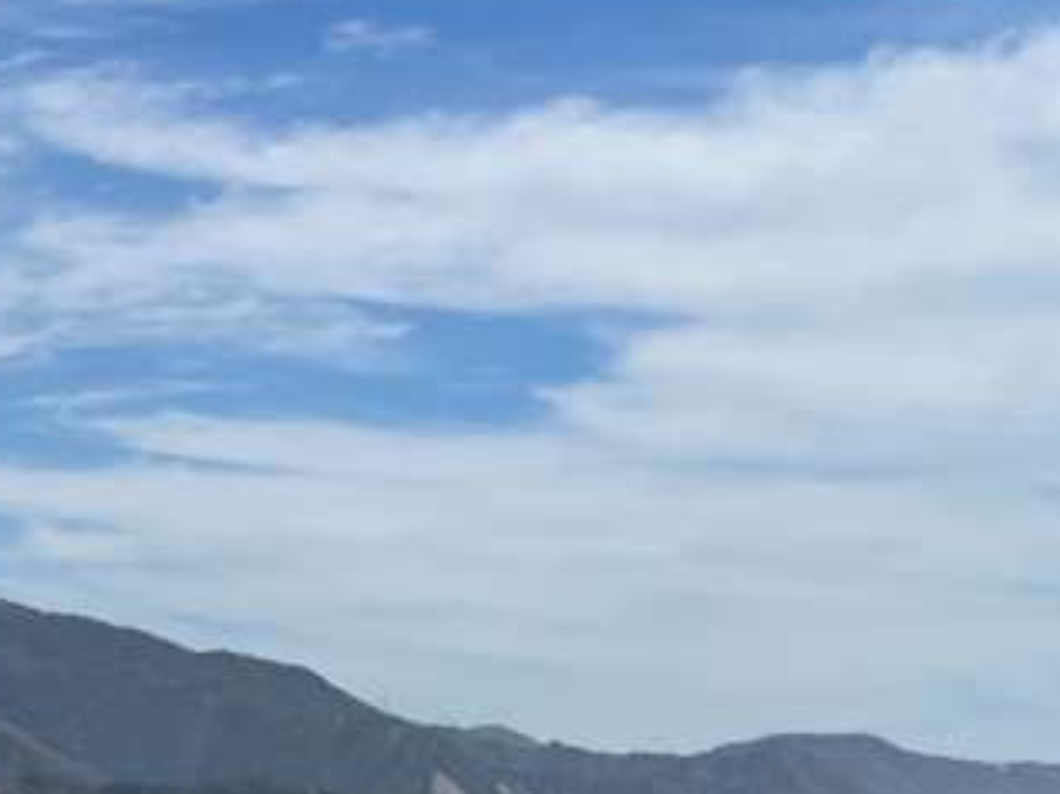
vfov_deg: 11.5
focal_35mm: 124
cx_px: 377
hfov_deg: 15.9
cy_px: 1146
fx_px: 3796
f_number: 1.6
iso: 50
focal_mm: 5.1
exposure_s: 1/6897
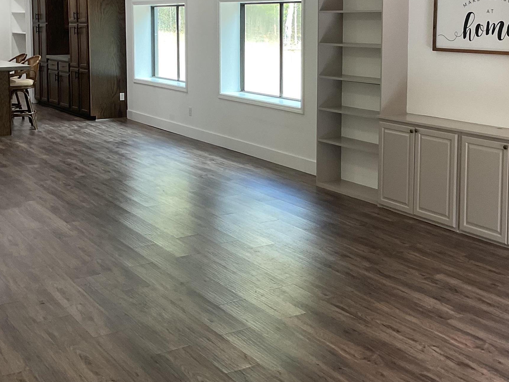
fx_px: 765
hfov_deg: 36.8
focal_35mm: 52
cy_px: 87
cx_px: 256
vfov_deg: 27.6
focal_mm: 3
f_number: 1.8
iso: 50
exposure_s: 1/60
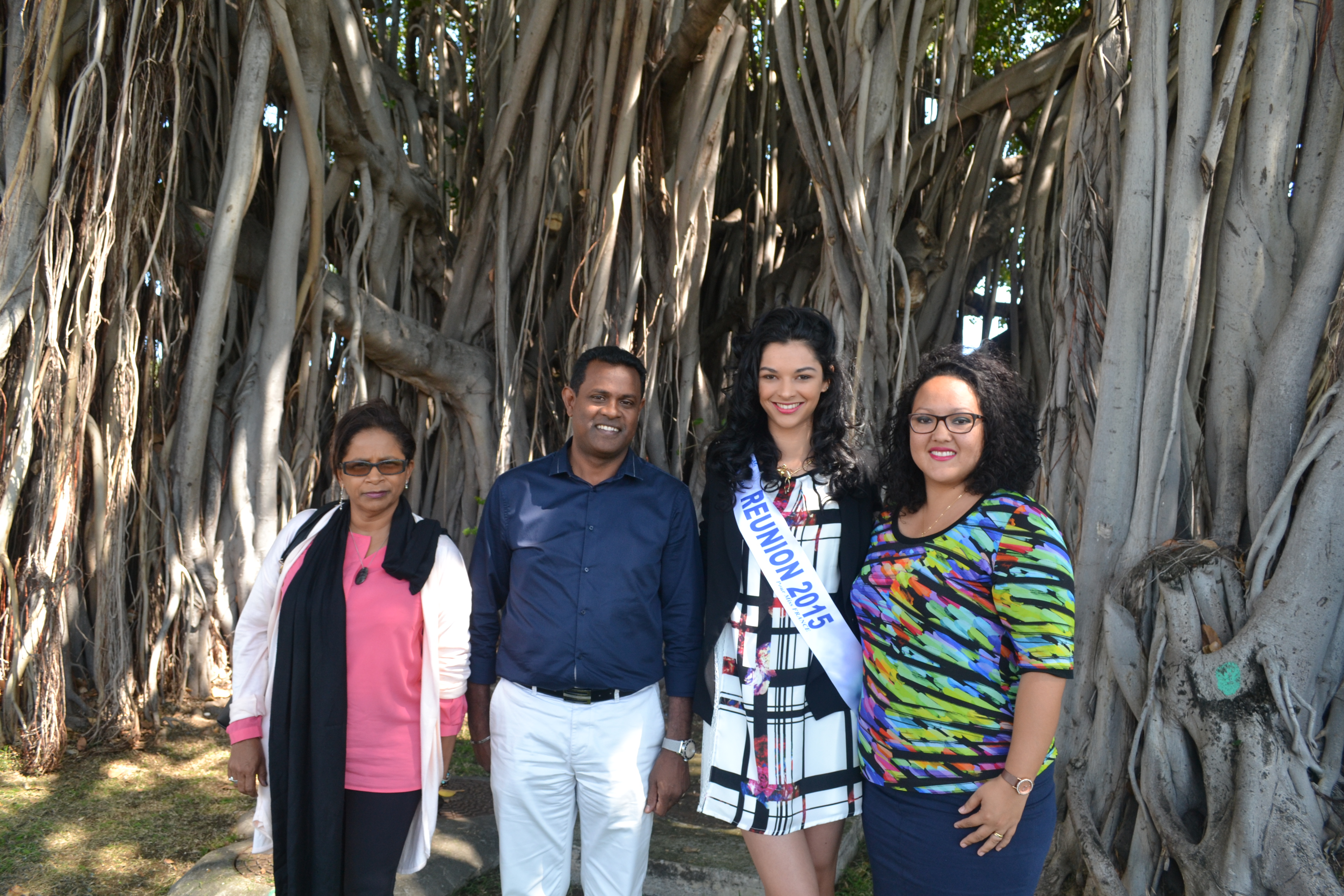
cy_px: 448
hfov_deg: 67.4
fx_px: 1008
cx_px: 672
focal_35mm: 27
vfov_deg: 47.9
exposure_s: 1/125
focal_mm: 18
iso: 280
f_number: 5.6
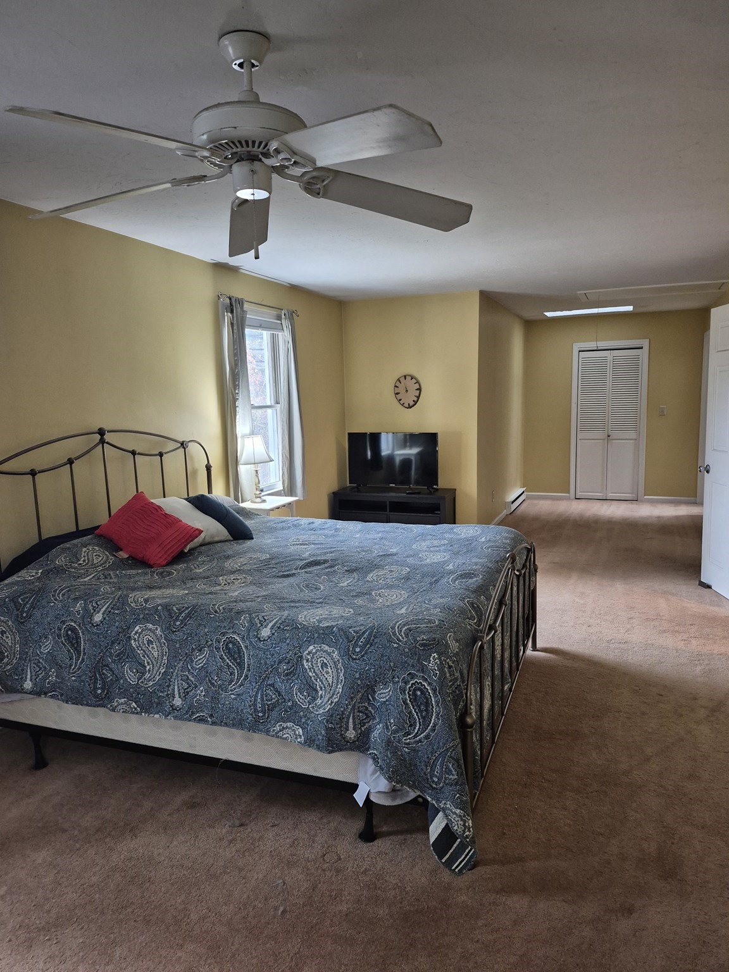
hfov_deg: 58.9
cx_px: 364
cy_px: 486
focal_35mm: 23
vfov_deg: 73.9
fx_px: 646
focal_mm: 5.4
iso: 640
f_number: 1.8
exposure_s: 1/60
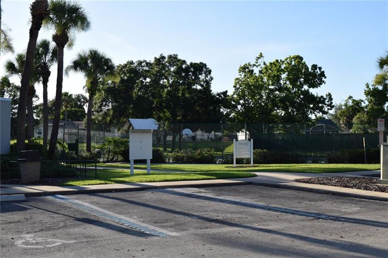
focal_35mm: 48
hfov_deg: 41.1
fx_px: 517
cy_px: 129
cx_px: 194
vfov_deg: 28.0
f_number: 8
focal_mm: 32
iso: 100
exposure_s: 1/200
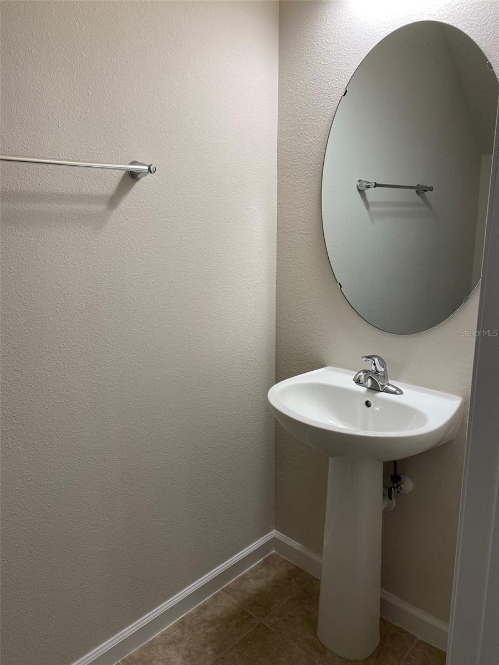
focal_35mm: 26
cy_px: 332
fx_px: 500
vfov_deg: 67.3
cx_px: 250
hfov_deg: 53.1
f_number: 1.8
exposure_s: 1/120
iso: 80
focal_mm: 4.25
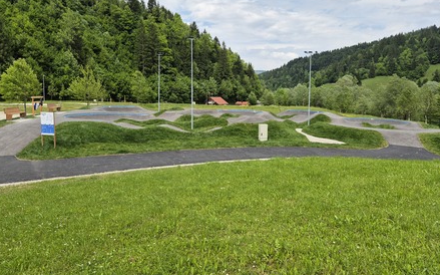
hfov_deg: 72.6
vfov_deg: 49.0
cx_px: 215
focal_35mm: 25
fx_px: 300
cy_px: 114
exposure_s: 1/1476
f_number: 1.8
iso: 25
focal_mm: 5.4
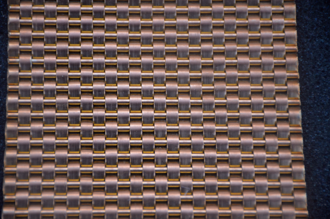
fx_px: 1921
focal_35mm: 210
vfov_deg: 6.5
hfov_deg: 9.8
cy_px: 110
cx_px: 165
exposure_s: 1/250
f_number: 5.6
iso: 400
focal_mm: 140
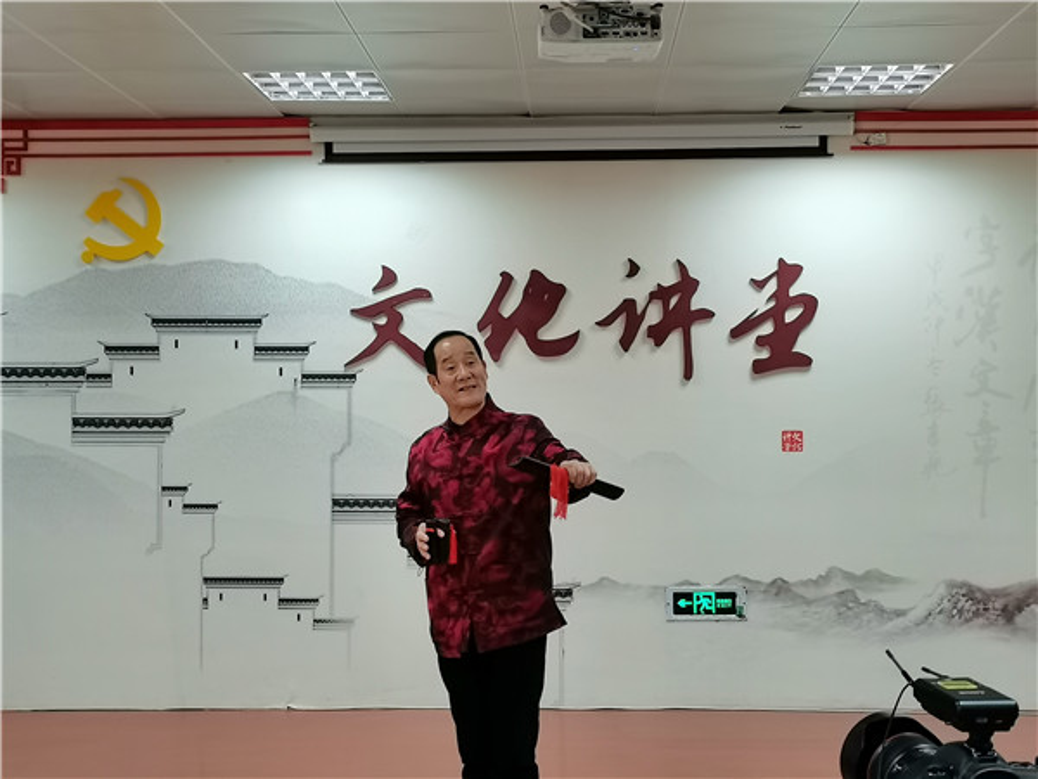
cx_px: 519
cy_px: 390
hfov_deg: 41.2
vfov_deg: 31.5
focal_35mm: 46
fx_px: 1379
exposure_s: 1/50
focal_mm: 5.58
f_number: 1.8
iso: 320
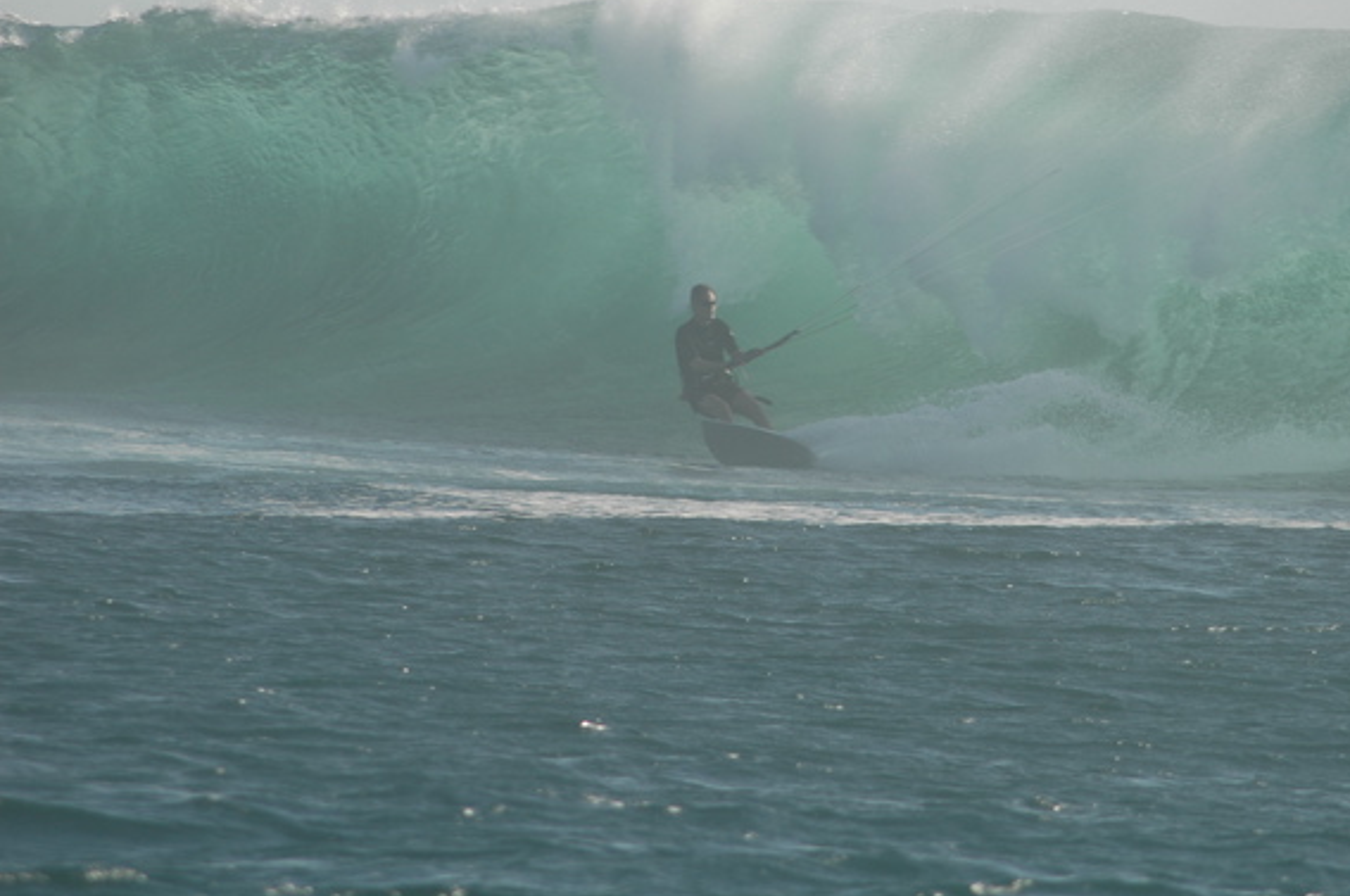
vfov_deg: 2.7
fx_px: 18985
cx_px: 758
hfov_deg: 4.1
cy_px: 396
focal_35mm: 507
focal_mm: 300
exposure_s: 1/500
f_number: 5.6
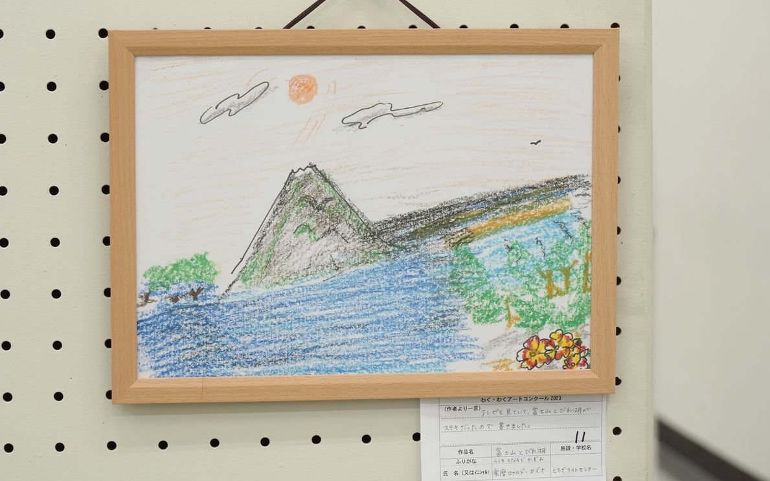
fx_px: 2266
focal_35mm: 108
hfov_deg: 19.3
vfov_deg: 12.1
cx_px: 383
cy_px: 244
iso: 3200
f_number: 8
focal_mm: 105
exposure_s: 1/50
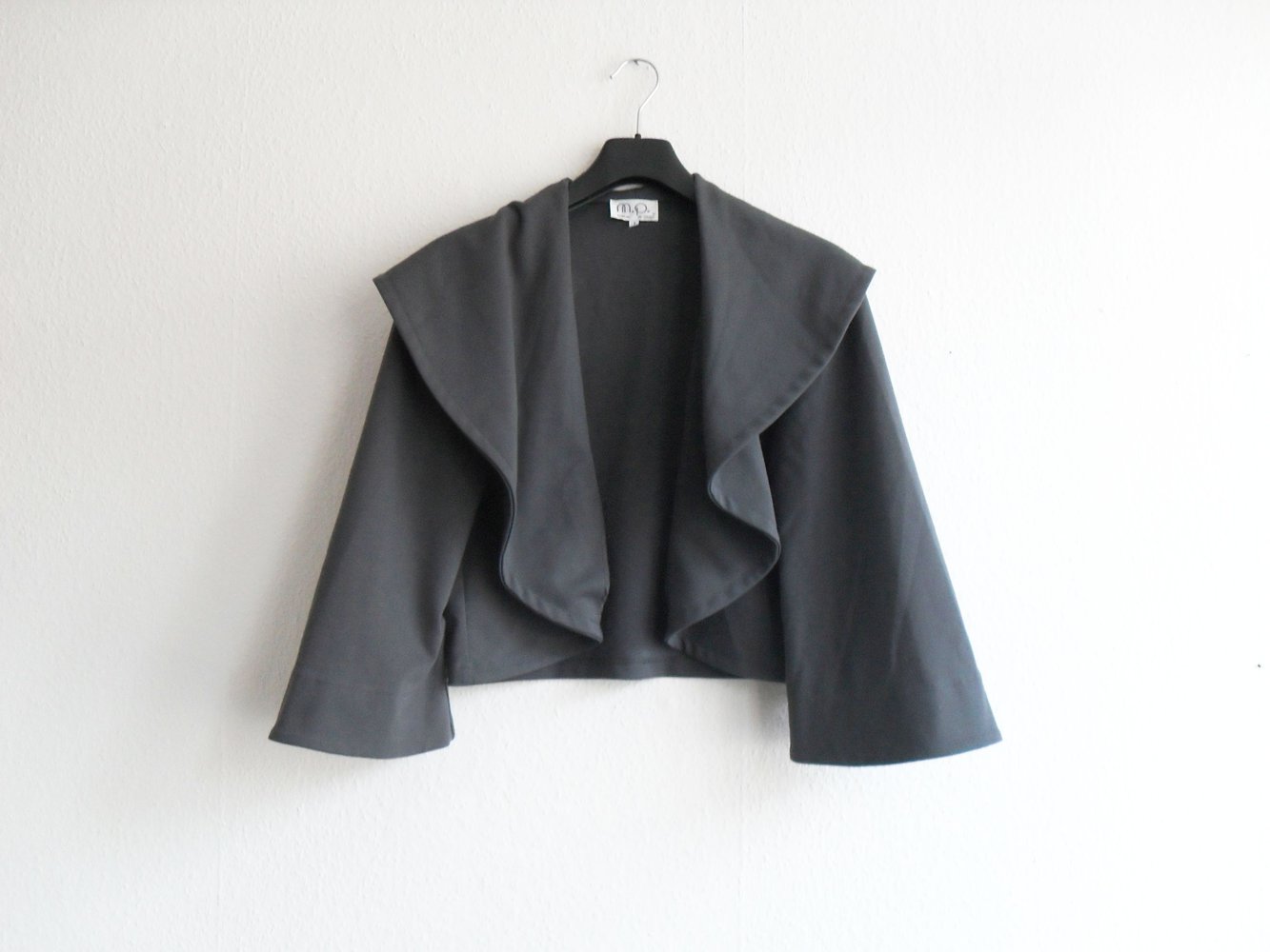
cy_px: 476
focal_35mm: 35
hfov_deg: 52.6
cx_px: 635
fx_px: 1284
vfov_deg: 40.7
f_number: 2.8
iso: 240
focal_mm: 6.2
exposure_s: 1/30
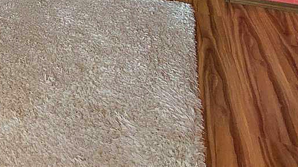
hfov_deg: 40.3
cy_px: -147
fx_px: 324
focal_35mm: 41
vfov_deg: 19.7
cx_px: -28
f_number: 2.2
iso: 320
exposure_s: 1/50
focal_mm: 1.74
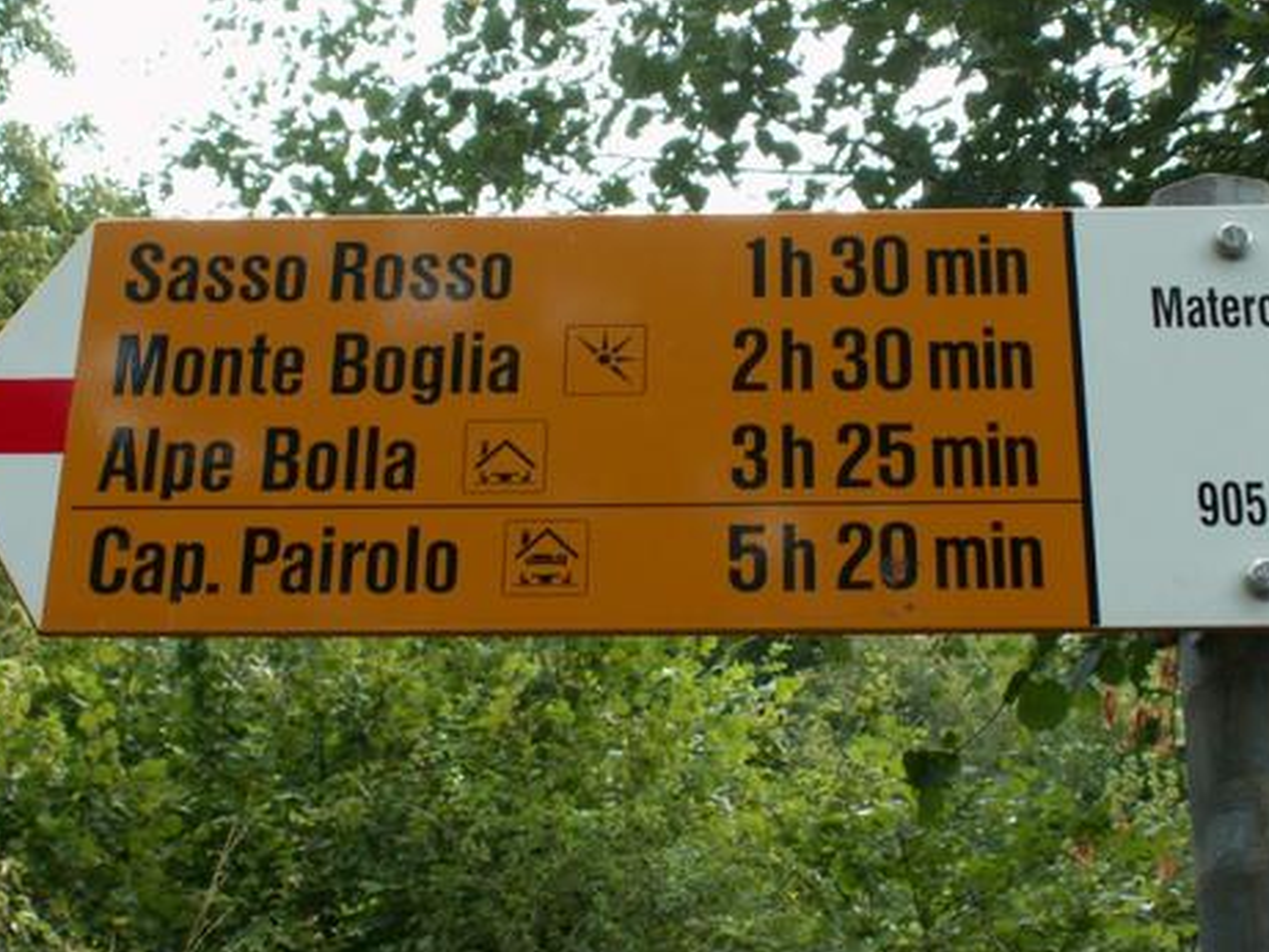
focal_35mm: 75
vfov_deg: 19.6
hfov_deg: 26.0
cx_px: 710
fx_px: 2750
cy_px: 407
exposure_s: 1/60
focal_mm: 9.06
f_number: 4
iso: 50
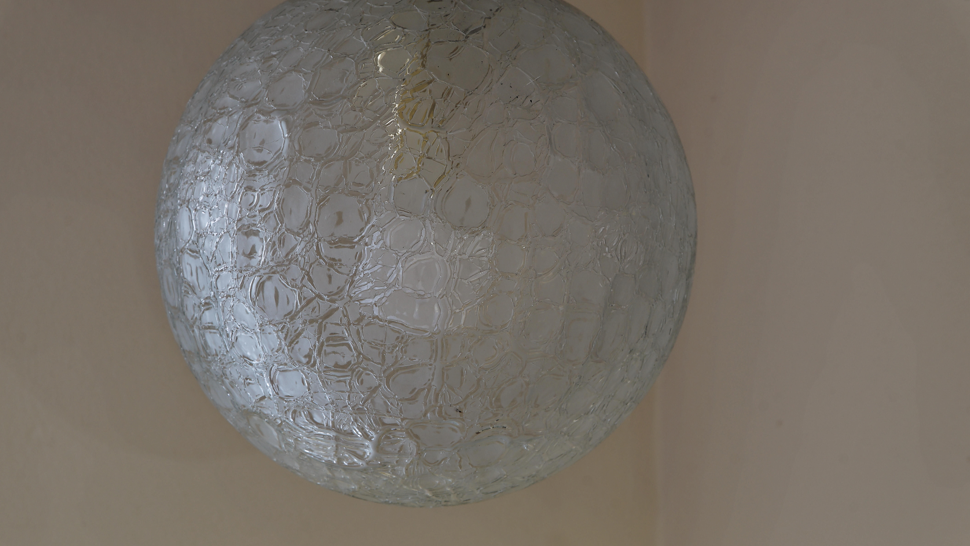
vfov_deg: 12.4
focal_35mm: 98
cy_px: 294
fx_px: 2521
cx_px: 474
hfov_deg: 21.8
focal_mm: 88
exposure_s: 1/1.6
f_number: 8
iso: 160
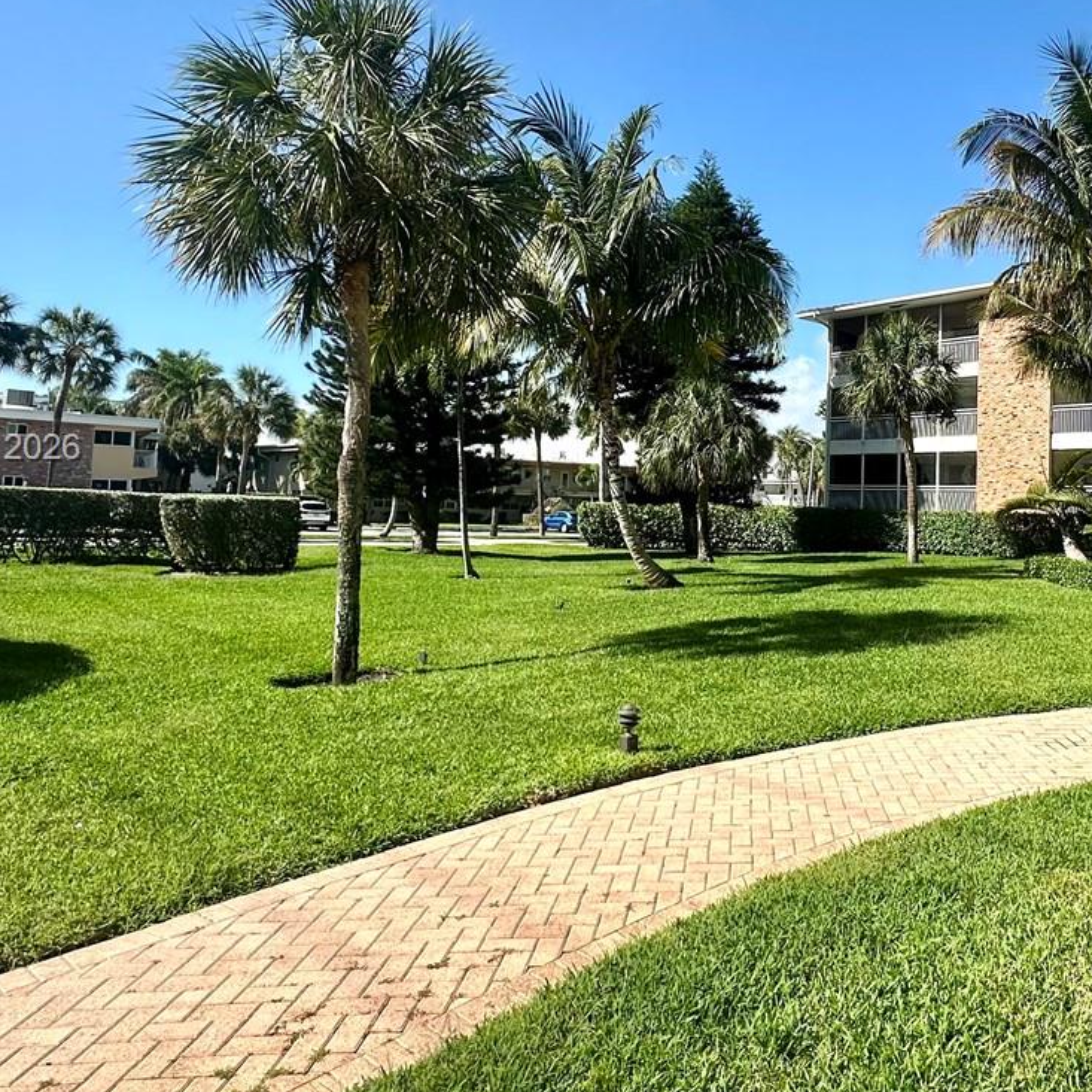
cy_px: 450
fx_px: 964
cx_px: 809
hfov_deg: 56.4
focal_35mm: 27
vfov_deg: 58.7
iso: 40
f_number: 2.2
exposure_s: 1/1575
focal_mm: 2.22
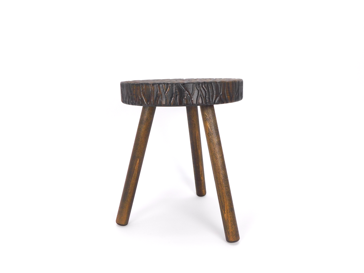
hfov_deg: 60.0
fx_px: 315
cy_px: 136
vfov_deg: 46.8
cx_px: 182
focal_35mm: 30
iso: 125
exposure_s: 1/125
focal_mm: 5.3
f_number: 3.2
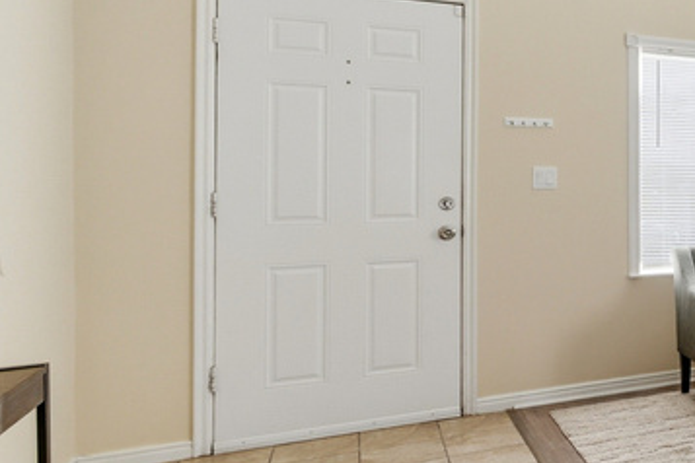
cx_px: 950
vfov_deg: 31.0
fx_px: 830
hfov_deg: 31.8
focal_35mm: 43
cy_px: 165
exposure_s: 1/5000
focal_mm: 15
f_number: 8
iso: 800
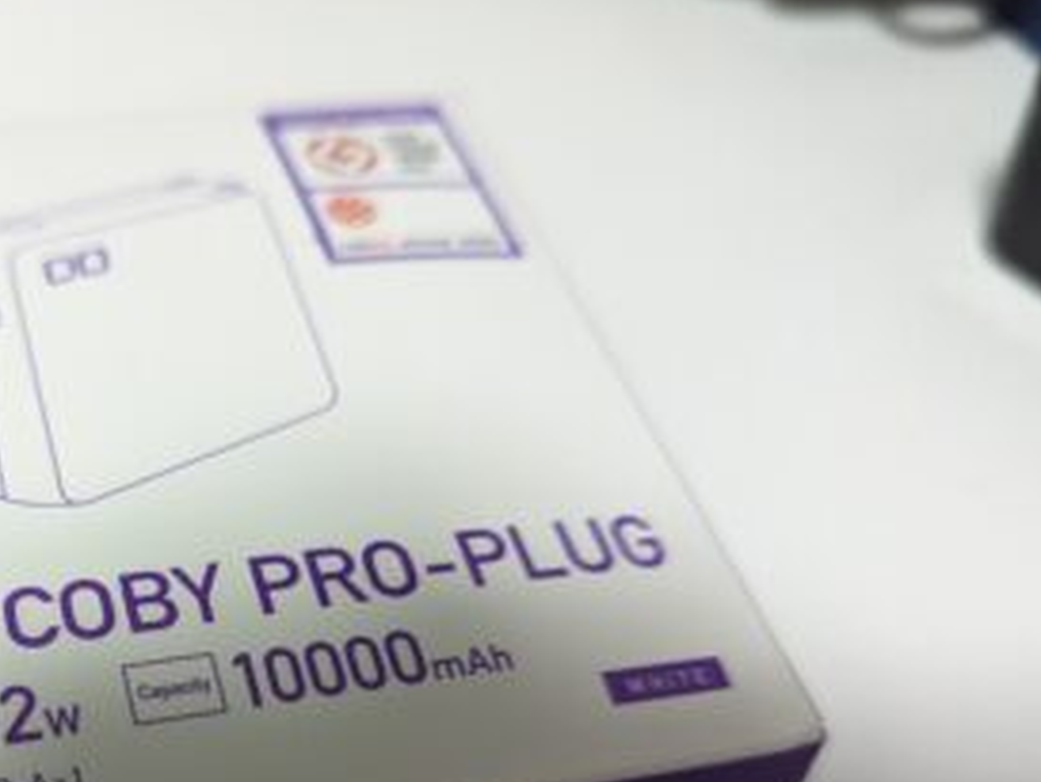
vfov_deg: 31.7
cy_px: 671
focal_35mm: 44
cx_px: 202
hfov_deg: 41.0
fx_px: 1324
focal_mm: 6.81
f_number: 1.85
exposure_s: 1/186
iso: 676
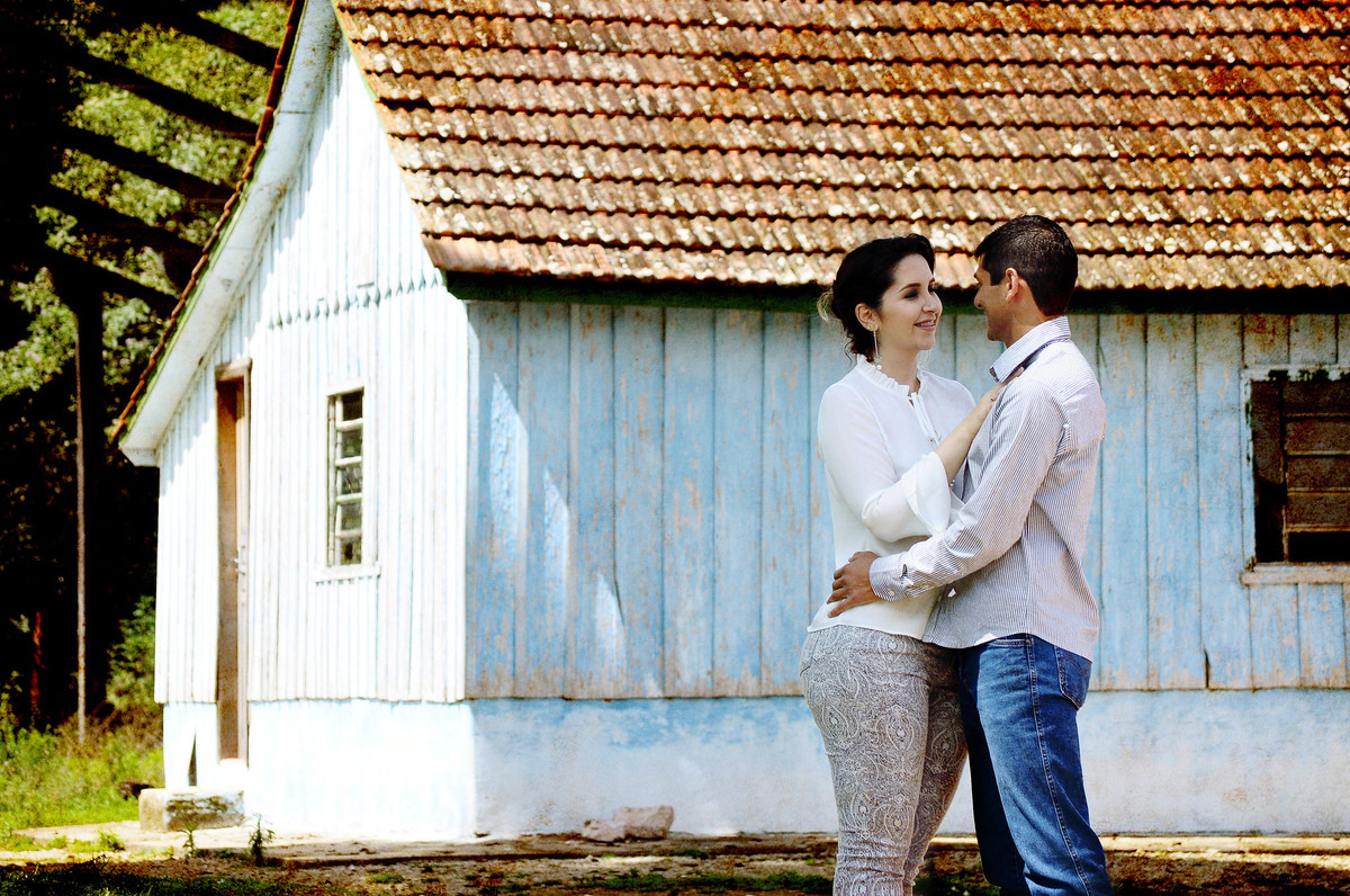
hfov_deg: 13.4
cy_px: 448
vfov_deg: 8.9
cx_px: 675
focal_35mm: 153
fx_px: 5728
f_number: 8
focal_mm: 102
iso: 250
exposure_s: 1/500
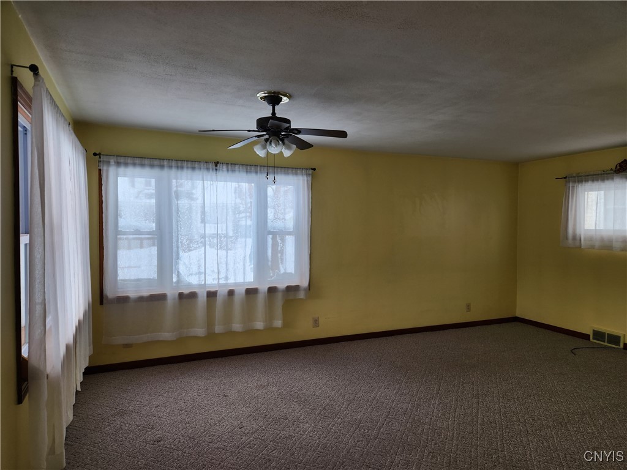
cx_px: 314
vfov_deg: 58.9
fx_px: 417
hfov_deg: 73.9
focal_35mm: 23
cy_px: 235
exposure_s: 1/180
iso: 50
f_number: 1.8
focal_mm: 5.4
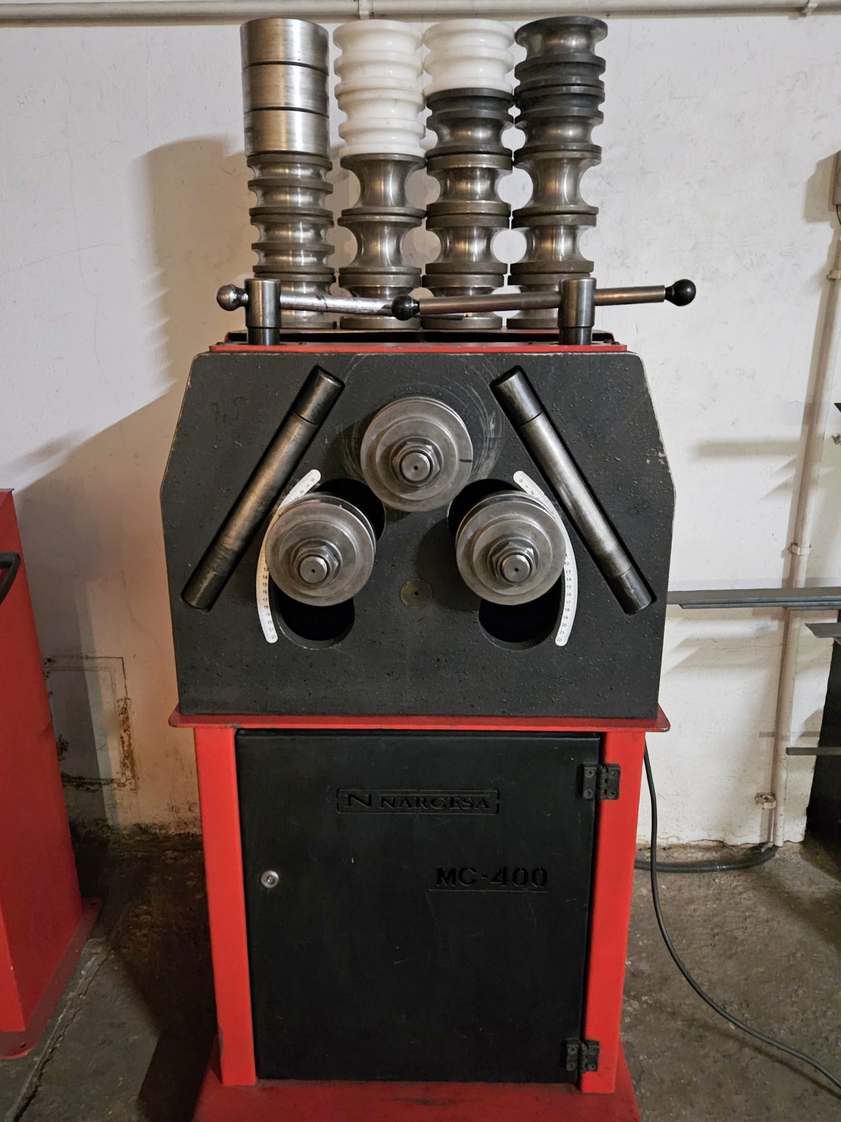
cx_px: 420
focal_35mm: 23
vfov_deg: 73.9
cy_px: 561
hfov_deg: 58.9
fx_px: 745
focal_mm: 5.4
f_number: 1.8
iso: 2500
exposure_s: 1/17
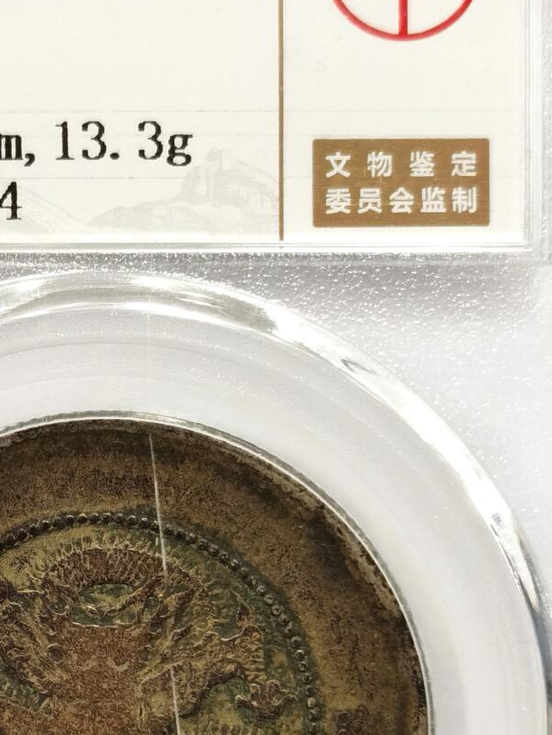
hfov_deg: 12.3
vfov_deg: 16.4
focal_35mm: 120
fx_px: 2550
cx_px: 108
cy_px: 516
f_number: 16
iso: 160
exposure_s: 1/100
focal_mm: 5.56
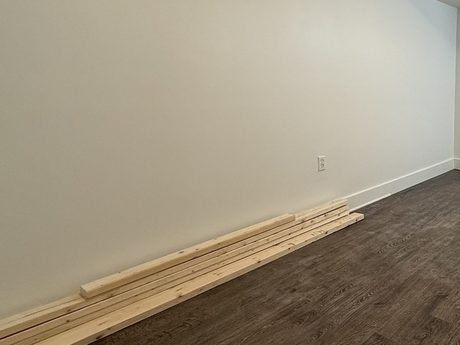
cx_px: 426
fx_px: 372
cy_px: 126
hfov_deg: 54.1
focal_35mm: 28
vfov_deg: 49.2
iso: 200
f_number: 2.2
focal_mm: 2.22
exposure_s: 1/120
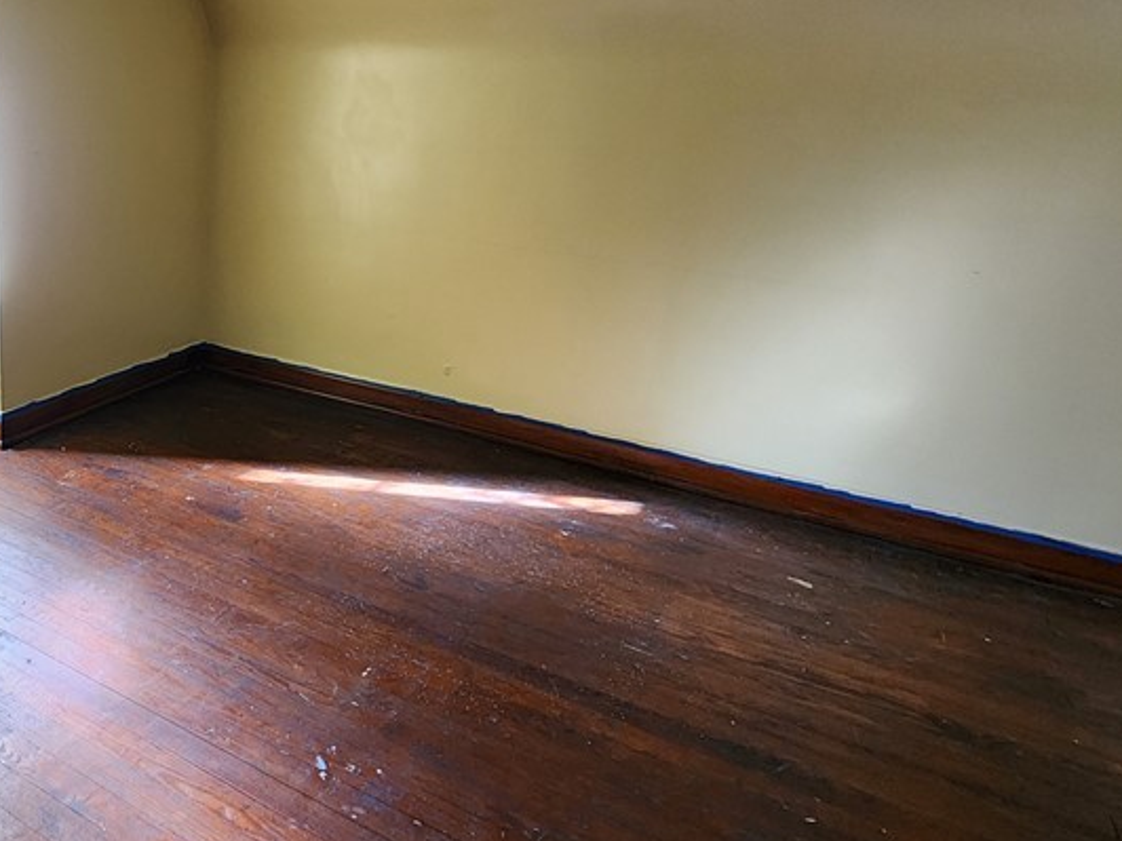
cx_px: 173
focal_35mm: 25
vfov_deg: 54.3
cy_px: 322
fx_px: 810
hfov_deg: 61.6
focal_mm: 2.2
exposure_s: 1/60
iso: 400
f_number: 2.2
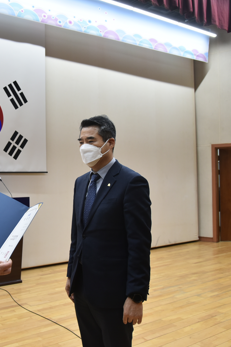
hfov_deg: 34.3
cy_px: 170
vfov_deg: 51.9
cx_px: 32
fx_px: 356
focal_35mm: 37
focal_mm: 24
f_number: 4
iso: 800
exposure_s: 1/125
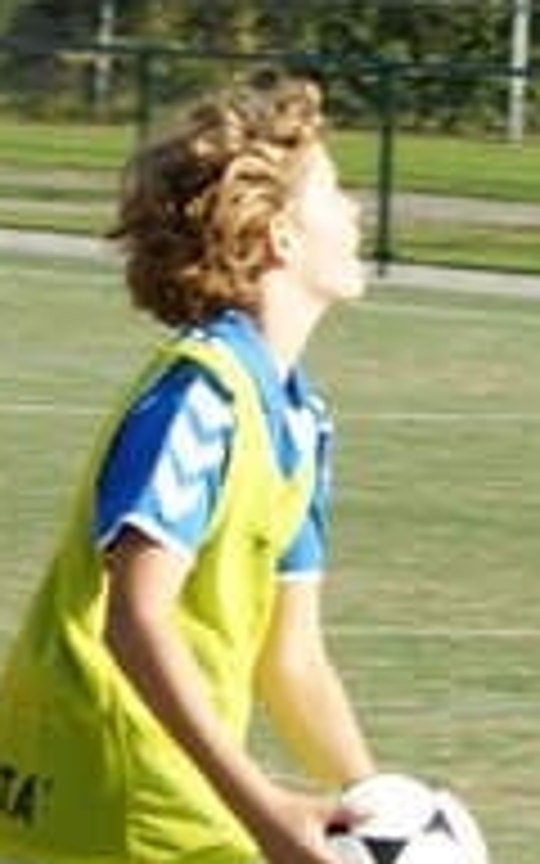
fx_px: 10130
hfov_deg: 3.1
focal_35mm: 430
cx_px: 414
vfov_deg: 4.9
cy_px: 479
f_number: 6.3
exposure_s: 1/400
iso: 200
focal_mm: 45
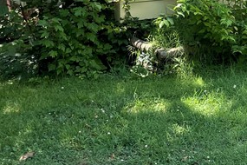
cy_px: -77
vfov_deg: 13.4
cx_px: 319
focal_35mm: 97
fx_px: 665
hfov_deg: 19.4
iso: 32
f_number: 1.6
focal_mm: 4.2
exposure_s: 1/556
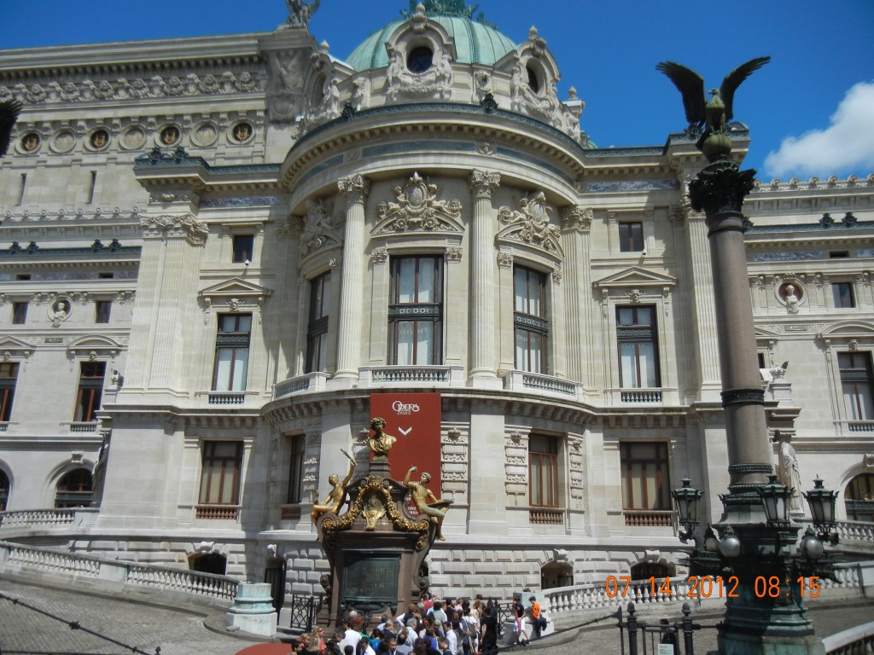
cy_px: 328
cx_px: 437
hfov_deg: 60.0
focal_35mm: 30
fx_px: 757
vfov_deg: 46.8
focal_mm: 5.4
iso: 160
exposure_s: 1/588
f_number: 7
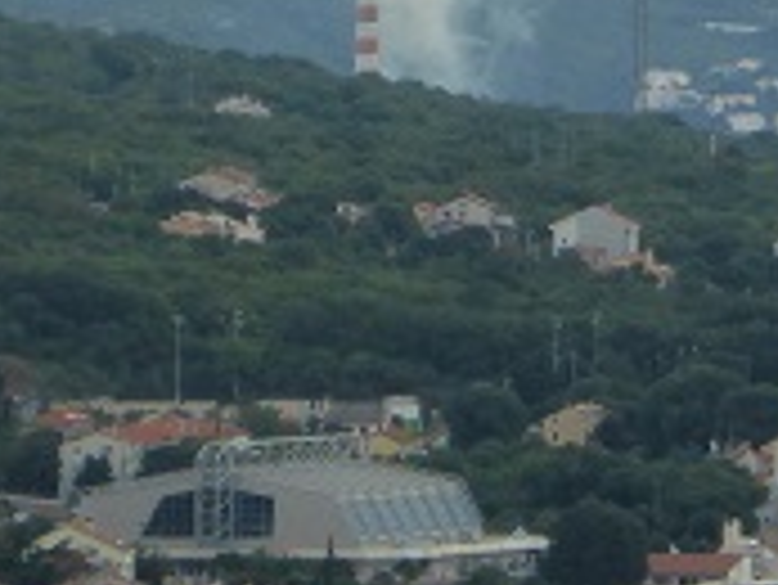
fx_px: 22536
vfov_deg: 1.5
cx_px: 1097
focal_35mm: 1002
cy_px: -387
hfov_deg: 2.0
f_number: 5.9
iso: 160
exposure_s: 1/400
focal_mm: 51.5
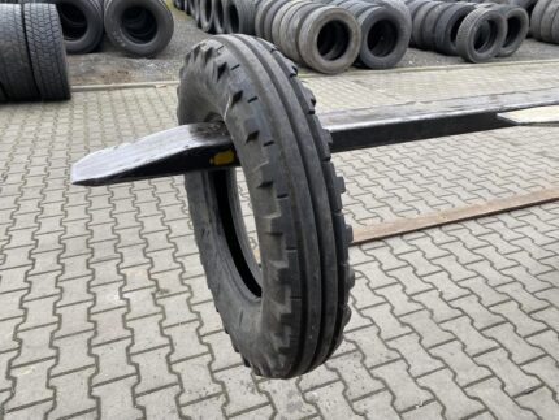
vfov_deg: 53.1
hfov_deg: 67.3
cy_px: 210
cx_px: 280
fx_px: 420
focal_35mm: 26
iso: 40
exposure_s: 1/121
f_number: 1.8
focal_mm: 4.25
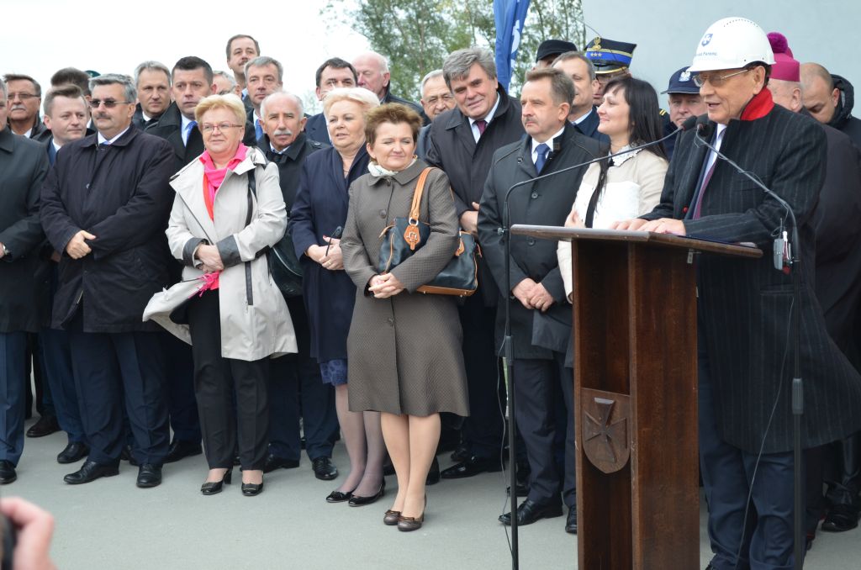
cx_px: 430
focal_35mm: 69
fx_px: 1647
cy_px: 285
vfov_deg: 19.6
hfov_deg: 29.3
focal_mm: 46
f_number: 5.6
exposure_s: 1/125
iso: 320
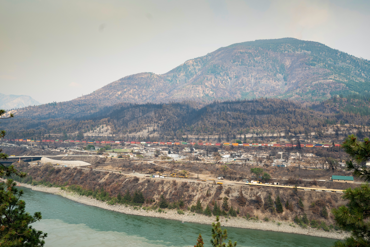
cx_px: 185
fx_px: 329
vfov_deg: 41.1
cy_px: 124
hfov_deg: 58.7
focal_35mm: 32
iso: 100
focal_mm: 32
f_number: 5.6
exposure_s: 1/160
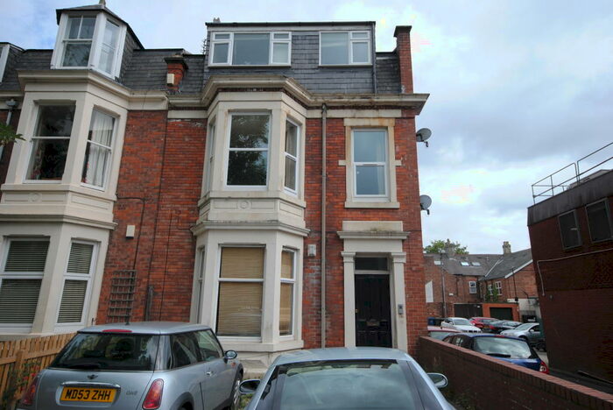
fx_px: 383
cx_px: 306
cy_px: 205
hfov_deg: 77.3
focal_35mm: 22
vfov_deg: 56.2
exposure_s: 1/200
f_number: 7.1
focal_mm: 15
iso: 100
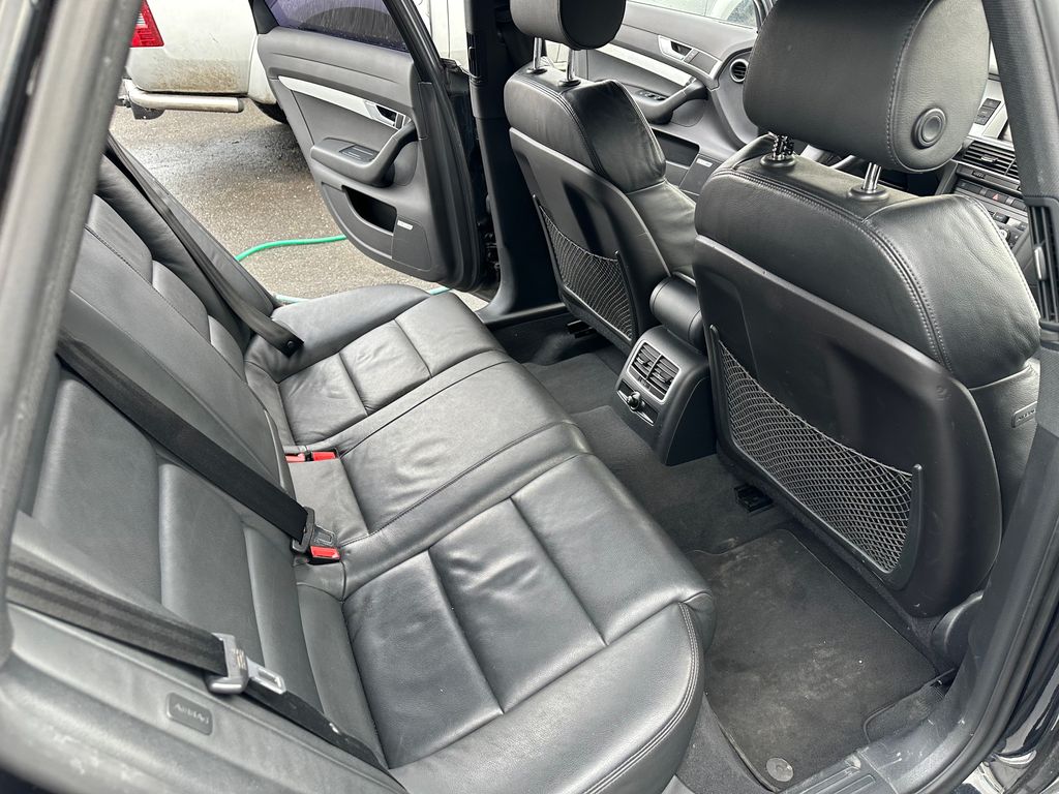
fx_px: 734
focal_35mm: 24
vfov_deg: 56.8
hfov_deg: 71.6
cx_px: 530
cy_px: 397
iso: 160
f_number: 1.78
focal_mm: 6.86
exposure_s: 1/121
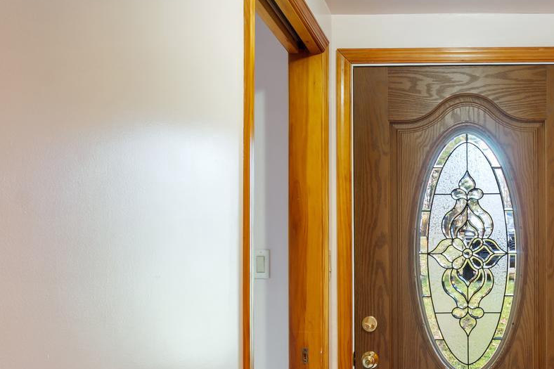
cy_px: 313
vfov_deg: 32.9
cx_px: 438
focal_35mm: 39
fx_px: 600
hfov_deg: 47.1
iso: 500
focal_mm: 10
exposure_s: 2
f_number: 9
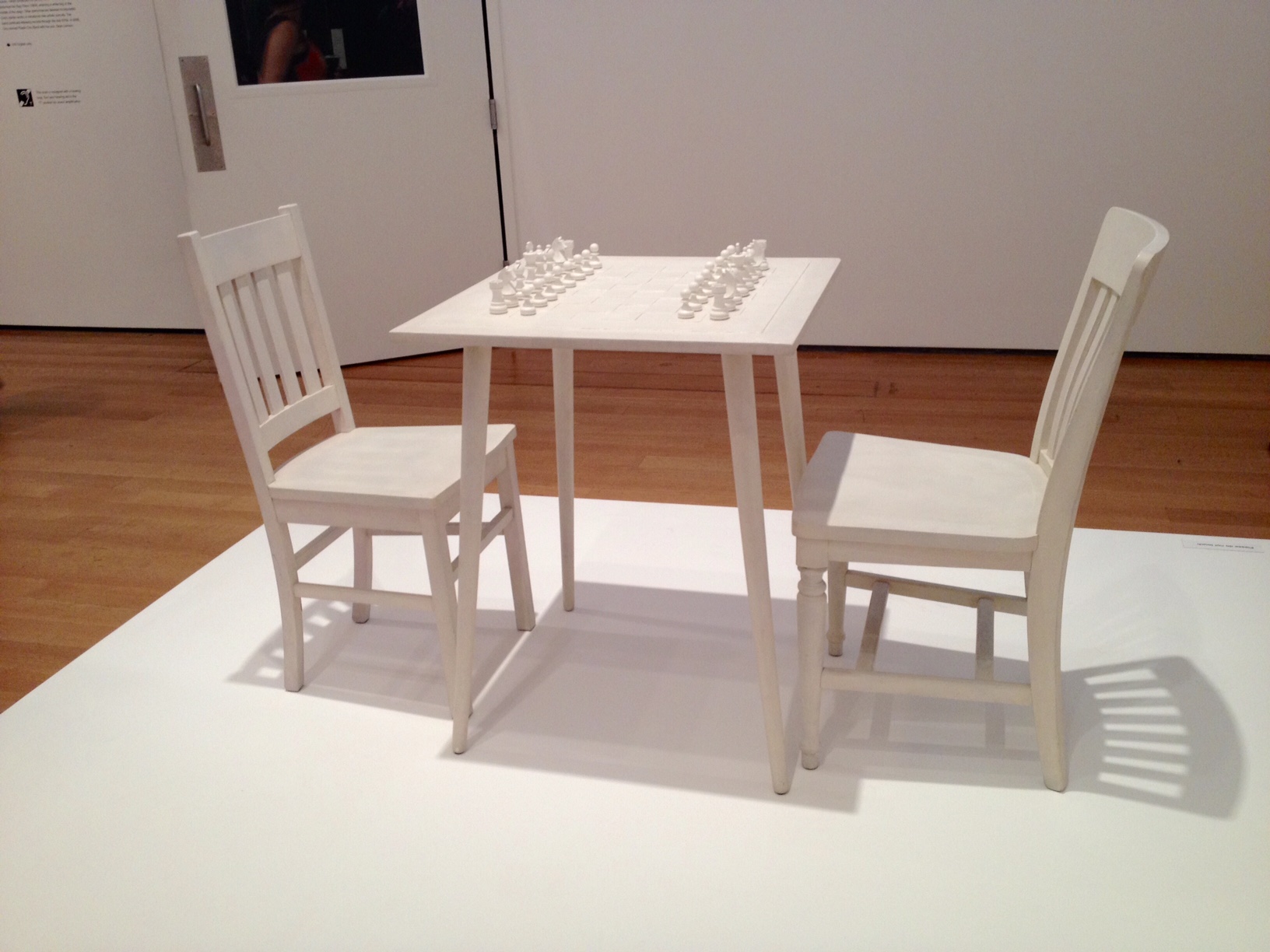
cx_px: 635
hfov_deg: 52.6
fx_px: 1284
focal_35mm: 35
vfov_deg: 40.7
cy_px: 476
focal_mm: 4.28
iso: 100
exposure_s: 1/20
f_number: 2.4
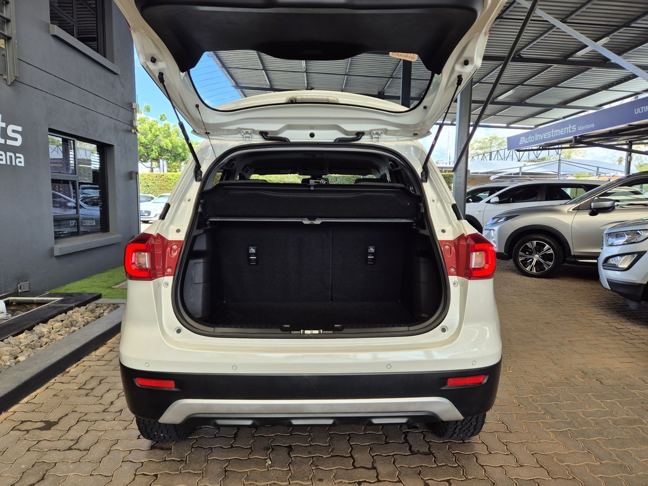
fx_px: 431
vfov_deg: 58.9
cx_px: 324
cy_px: 243
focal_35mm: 23
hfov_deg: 73.9
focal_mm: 5.4
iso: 25
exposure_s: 1/243
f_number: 1.8
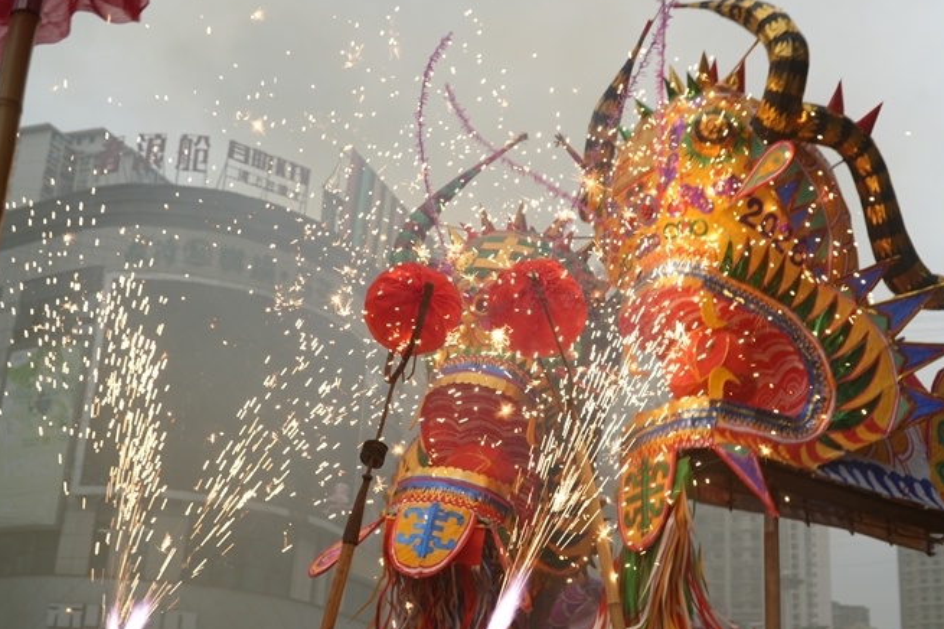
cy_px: 318
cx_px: 526
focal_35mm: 44
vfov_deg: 30.5
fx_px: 1153
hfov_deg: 44.4
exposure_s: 1/200
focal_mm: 24
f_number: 4
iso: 100
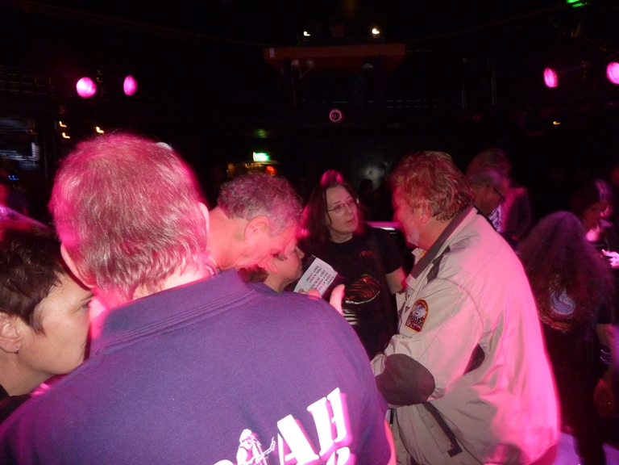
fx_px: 447
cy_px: 232
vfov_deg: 54.9
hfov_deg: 69.4
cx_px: 310
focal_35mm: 25
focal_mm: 4.1
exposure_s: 1/8
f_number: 3.3
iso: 400
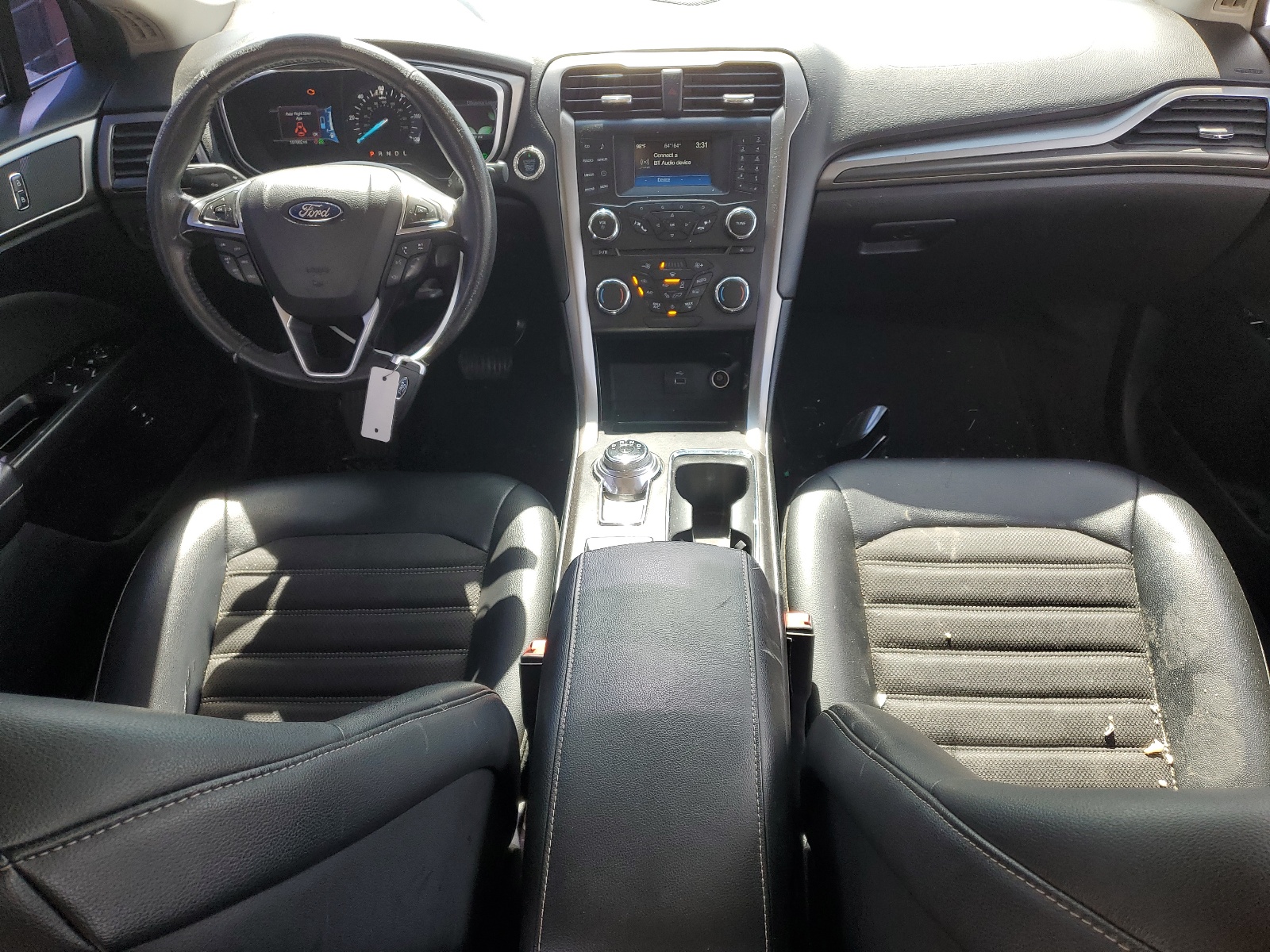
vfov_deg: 53.1
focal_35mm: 26
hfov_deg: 67.3
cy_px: 476
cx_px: 635
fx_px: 954
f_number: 1.5
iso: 50
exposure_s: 1/200
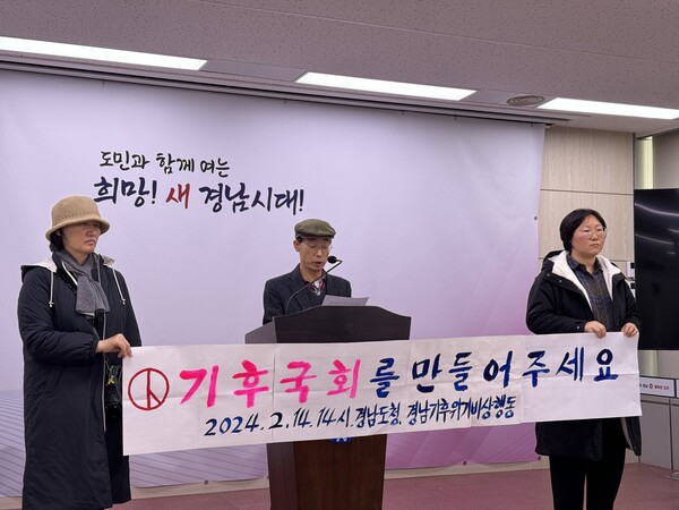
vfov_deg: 30.3
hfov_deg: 39.7
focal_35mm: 48
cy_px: 255
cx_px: 340
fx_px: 942
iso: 80
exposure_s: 1/121
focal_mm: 6.86
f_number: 1.78
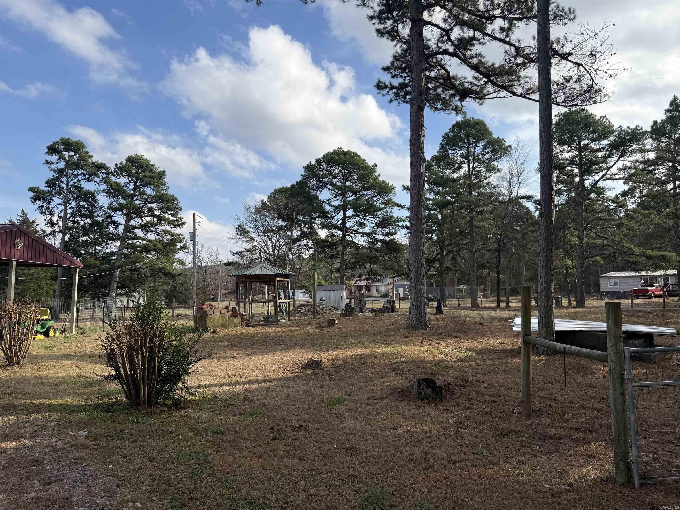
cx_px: 340
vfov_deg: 56.8
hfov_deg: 71.6
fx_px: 471
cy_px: 255
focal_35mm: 24
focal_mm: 6.76
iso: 80
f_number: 1.78
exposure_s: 1/3279
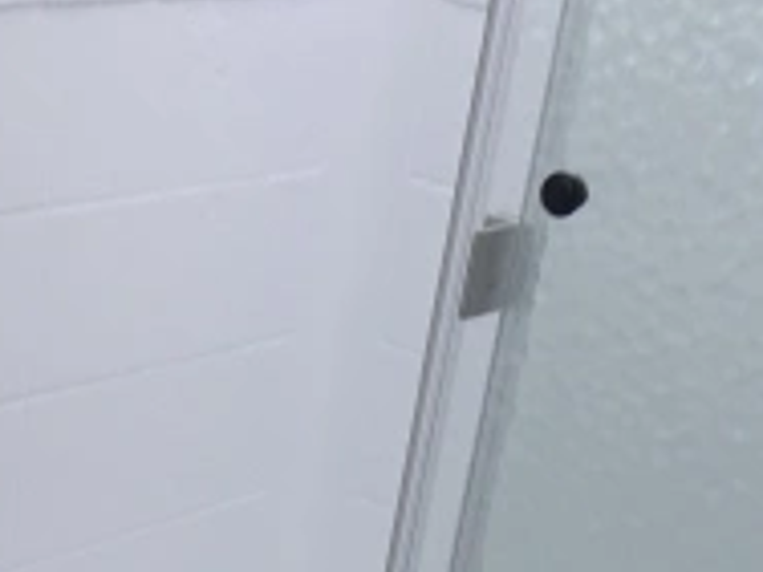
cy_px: 1014
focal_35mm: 102
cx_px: 199
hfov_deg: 19.1
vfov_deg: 13.2
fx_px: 2248
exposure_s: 1/30
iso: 100
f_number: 3.5
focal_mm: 4.1
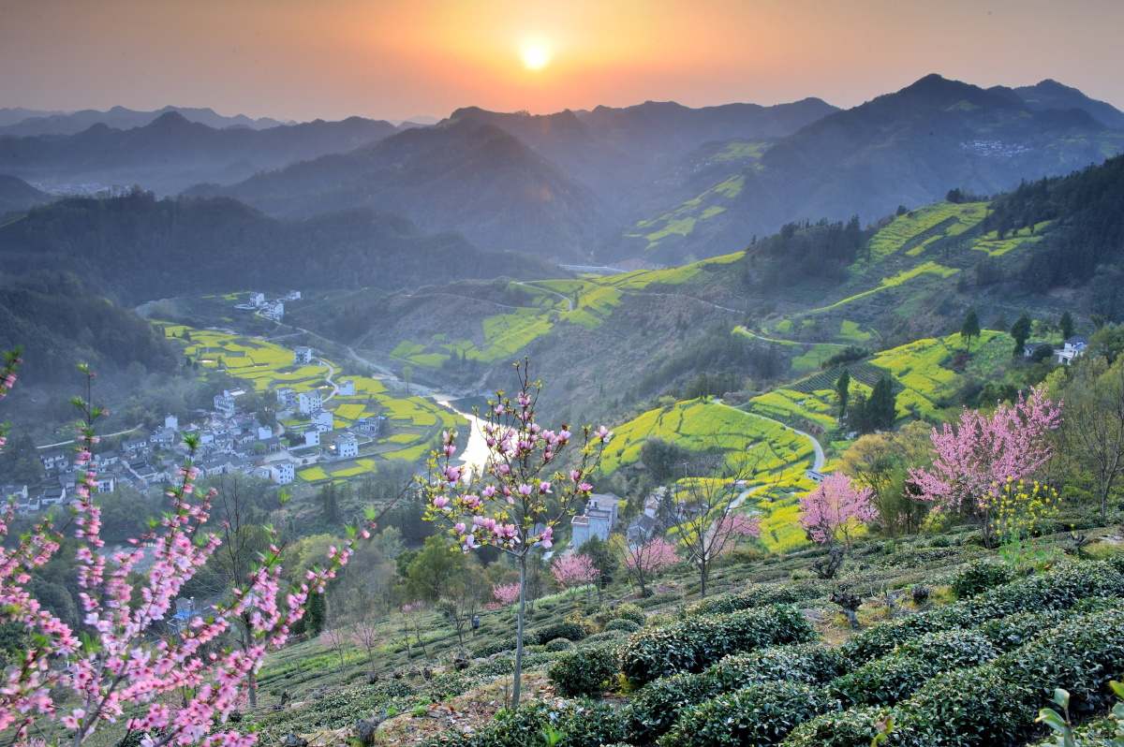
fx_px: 967
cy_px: 374
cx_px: 562
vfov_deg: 42.3
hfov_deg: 60.3
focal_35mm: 31
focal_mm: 31
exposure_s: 1.3
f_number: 22
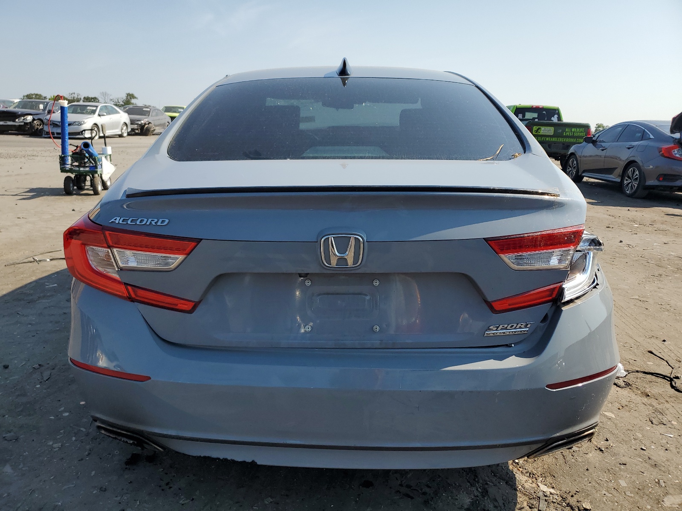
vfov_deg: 53.1
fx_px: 512
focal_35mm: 26
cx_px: 341
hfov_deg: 67.3
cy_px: 256
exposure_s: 1/3333
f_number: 1.5
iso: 50
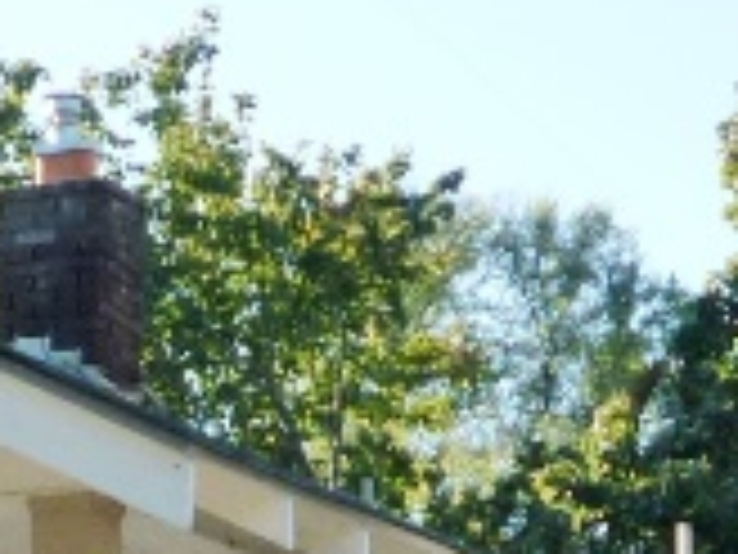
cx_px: 162
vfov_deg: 12.6
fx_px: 2409
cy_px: 766
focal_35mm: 113
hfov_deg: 17.3
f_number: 3.3
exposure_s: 1/320
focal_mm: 5.2
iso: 125
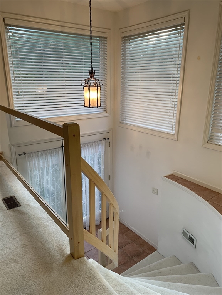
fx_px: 222
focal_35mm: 26
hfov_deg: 53.1
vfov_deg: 67.3
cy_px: 148
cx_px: 111
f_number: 1.8
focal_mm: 4.25
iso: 64
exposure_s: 1/60
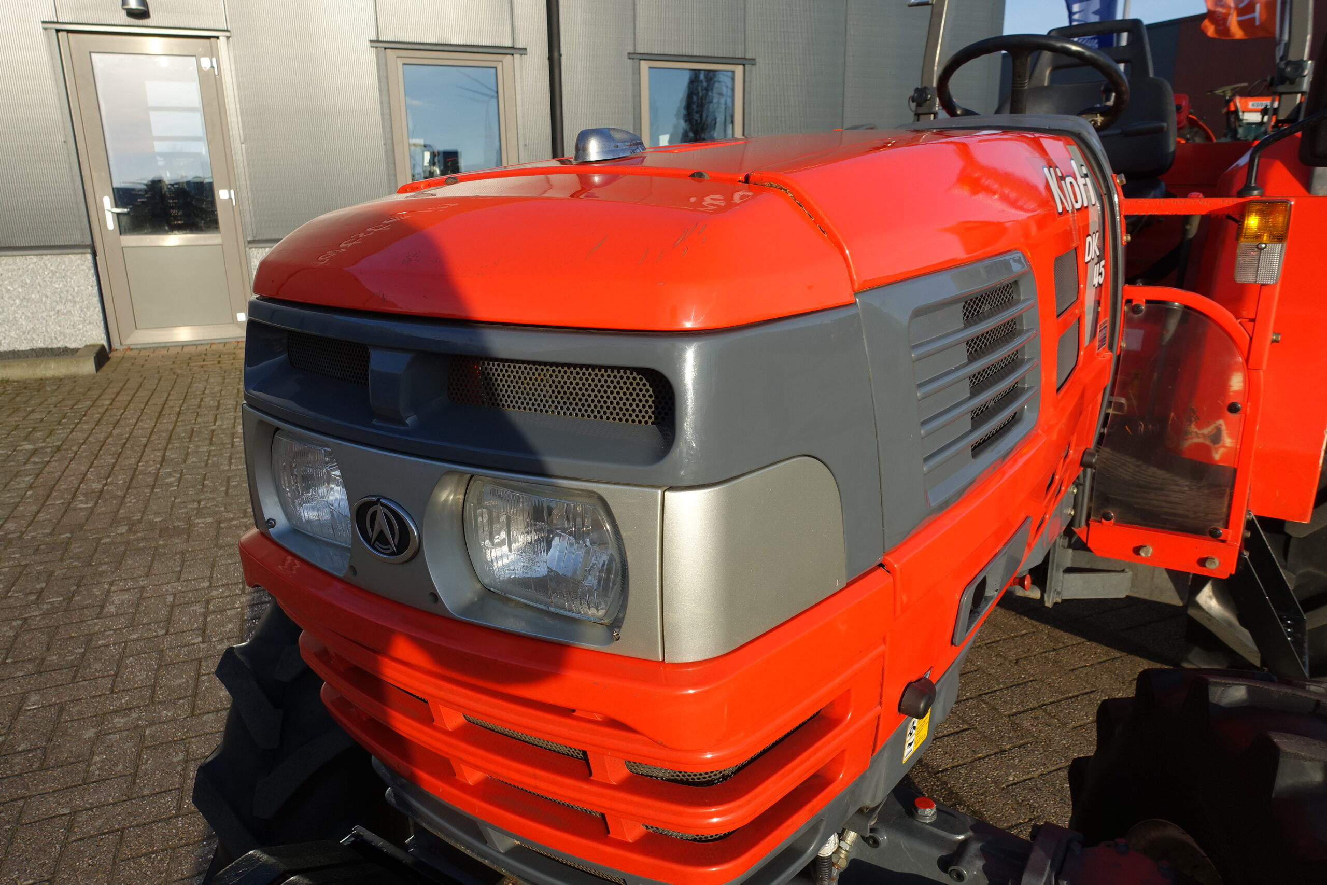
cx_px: 664
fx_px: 885
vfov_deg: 53.1
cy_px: 442
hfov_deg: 73.7
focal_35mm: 24
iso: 125
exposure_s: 1/400
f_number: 5.6
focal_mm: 8.8
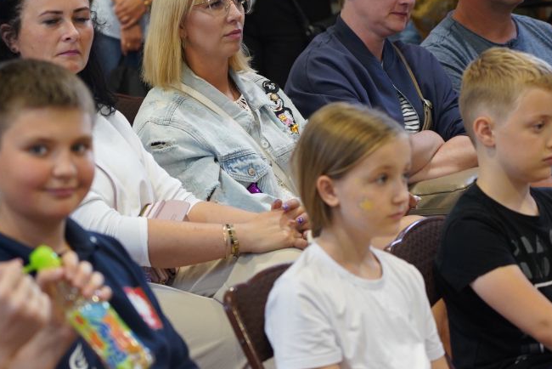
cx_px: 255
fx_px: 3221
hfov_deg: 9.8
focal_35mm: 210
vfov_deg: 6.5
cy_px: 71
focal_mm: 105
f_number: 4
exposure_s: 1/125
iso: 1250
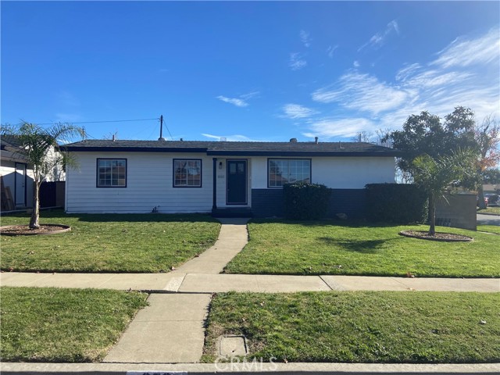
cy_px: 188
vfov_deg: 53.1
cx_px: 250
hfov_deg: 67.3
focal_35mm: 26
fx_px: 376
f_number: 1.8
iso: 32
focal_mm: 4.25
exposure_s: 1/2890
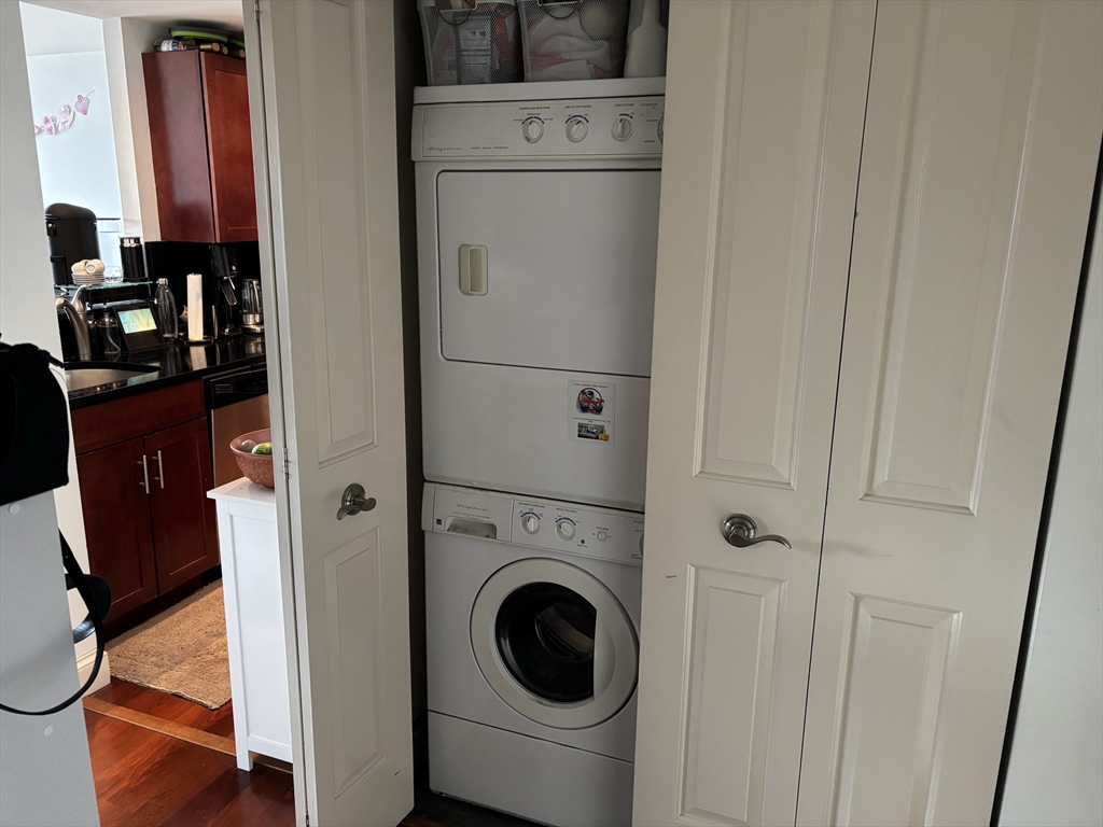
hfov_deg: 67.3
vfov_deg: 53.1
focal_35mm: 26
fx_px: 828
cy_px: 414
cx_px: 552
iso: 500
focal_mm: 5.96
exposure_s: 1/40
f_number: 1.6
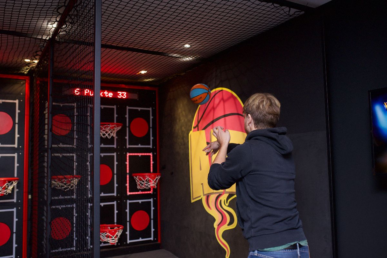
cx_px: 194
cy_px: 129
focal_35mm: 35
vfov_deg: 37.9
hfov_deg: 54.4
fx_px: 376
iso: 2500
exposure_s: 1/200
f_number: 2.8
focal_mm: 35
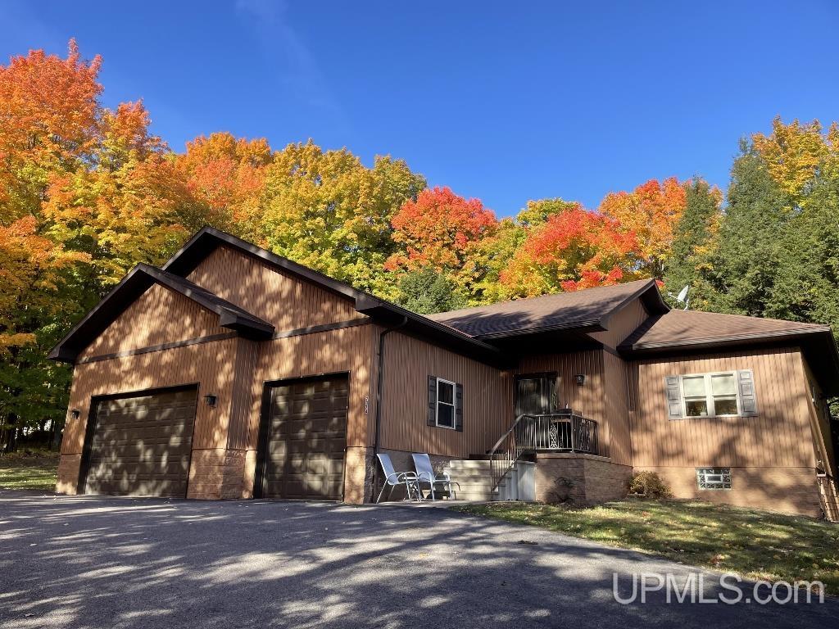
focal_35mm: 26
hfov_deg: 67.3
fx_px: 630
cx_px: 420
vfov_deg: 53.1
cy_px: 314
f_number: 1.6
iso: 32
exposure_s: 1/1024
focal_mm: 4.2
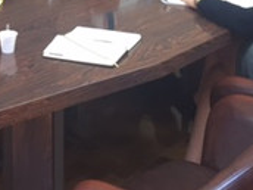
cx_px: 79
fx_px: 716
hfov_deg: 19.9
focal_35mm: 98
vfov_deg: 14.2
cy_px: -91
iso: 80
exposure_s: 1/33
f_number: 2.2
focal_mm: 4.15
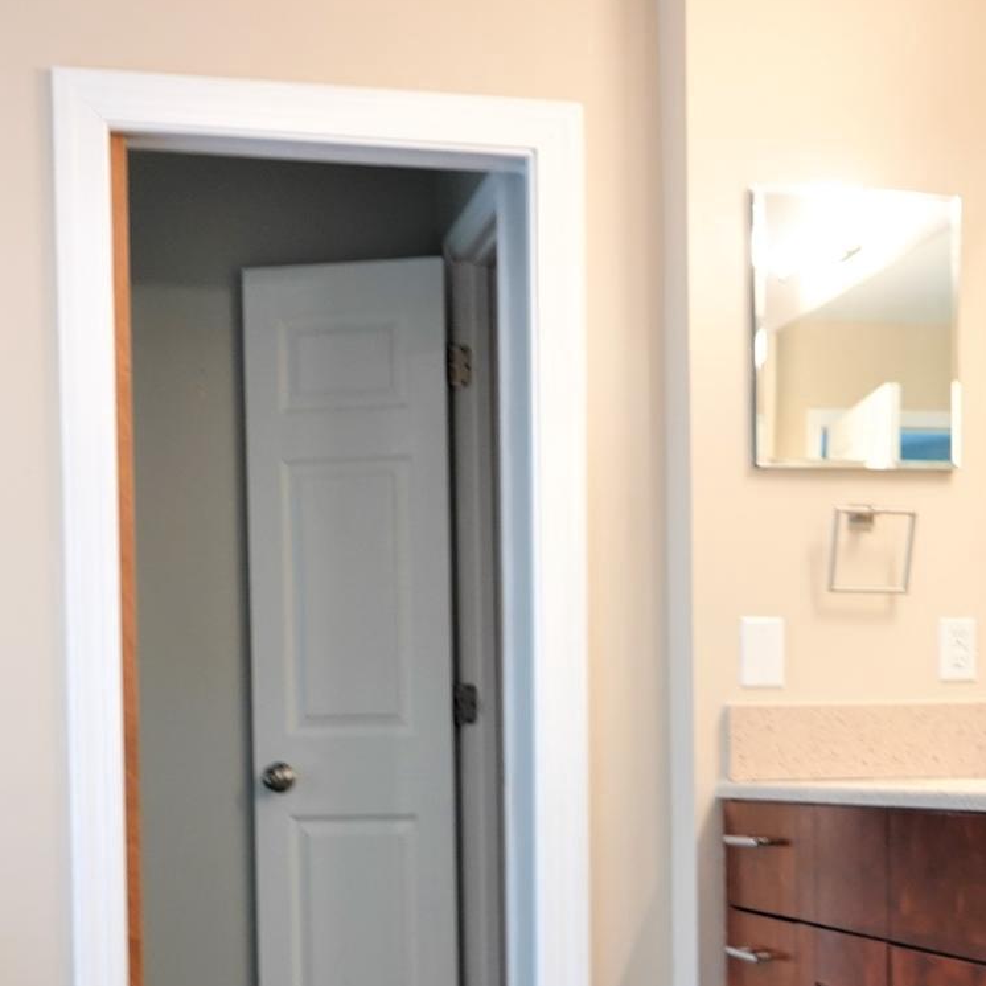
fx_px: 1805
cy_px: 872
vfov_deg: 29.4
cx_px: 609
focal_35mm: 56
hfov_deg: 30.4
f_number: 2.5
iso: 160
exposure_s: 1/30
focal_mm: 8.8
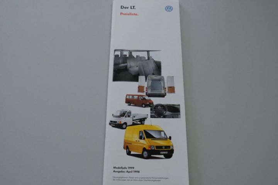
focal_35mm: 43
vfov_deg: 31.1
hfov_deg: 45.5
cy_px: 92
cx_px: 139
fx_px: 332
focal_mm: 28.9
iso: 12800
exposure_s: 1/200
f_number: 8
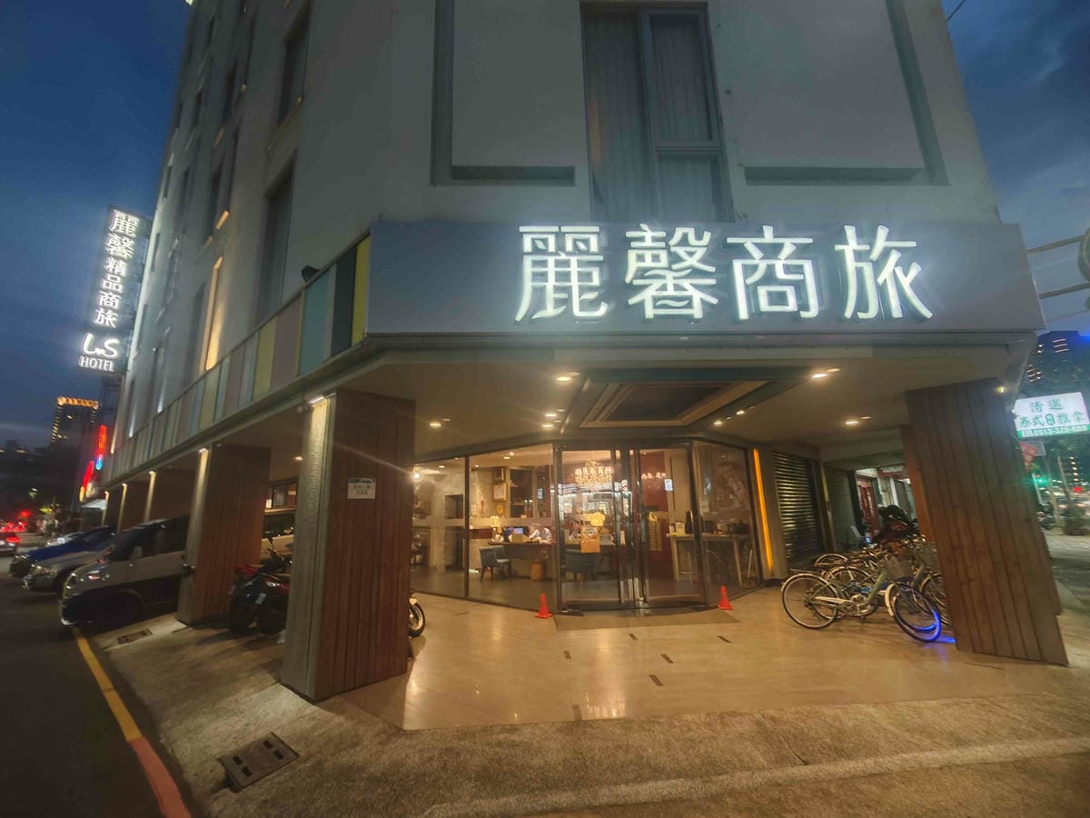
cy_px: 409
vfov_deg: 85.7
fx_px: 441
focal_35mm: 14
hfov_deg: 102.1
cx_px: 545
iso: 500
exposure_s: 1/24
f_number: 1.8
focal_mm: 2.03
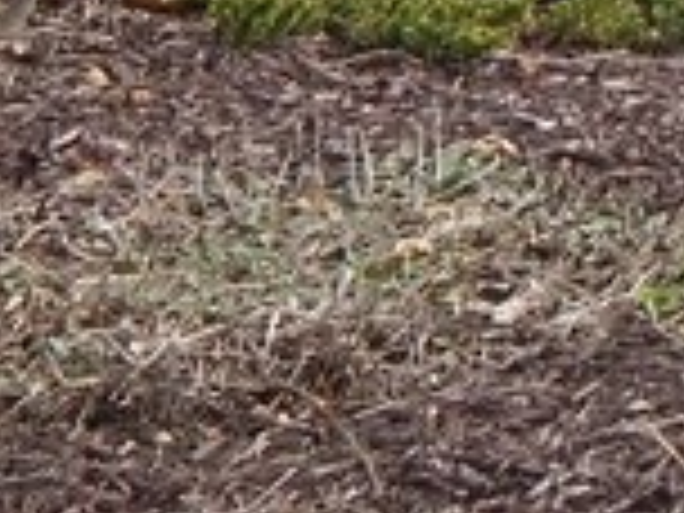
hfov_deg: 7.2
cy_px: -922
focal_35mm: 256
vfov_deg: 5.5
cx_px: 1719
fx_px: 5058
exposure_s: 1/1500
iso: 125
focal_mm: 6.8
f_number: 3.4
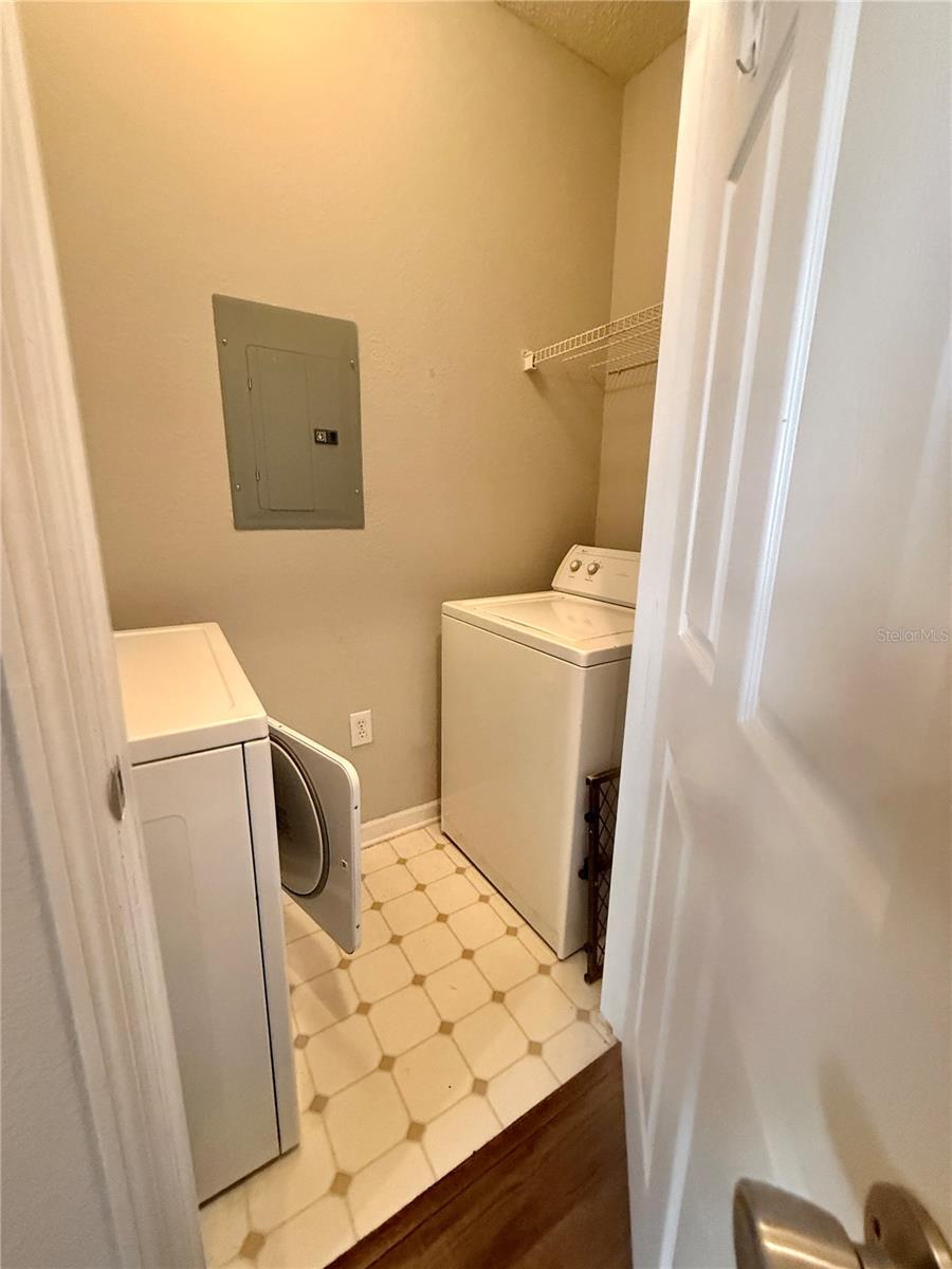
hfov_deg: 85.7
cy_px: 634
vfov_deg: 102.1
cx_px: 476
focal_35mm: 14
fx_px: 513
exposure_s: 1/60
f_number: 2.2
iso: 640
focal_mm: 2.22
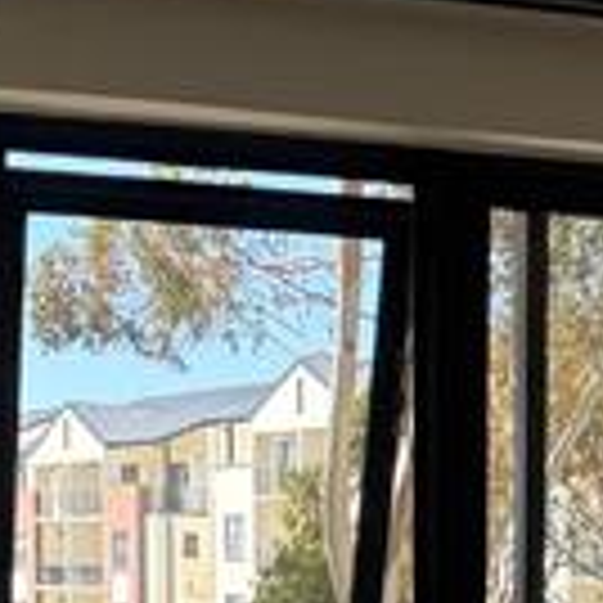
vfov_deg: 12.1
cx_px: 828
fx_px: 2700
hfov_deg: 12.3
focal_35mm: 137
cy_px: 922
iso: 64
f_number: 1.6
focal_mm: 5.96
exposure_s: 1/987
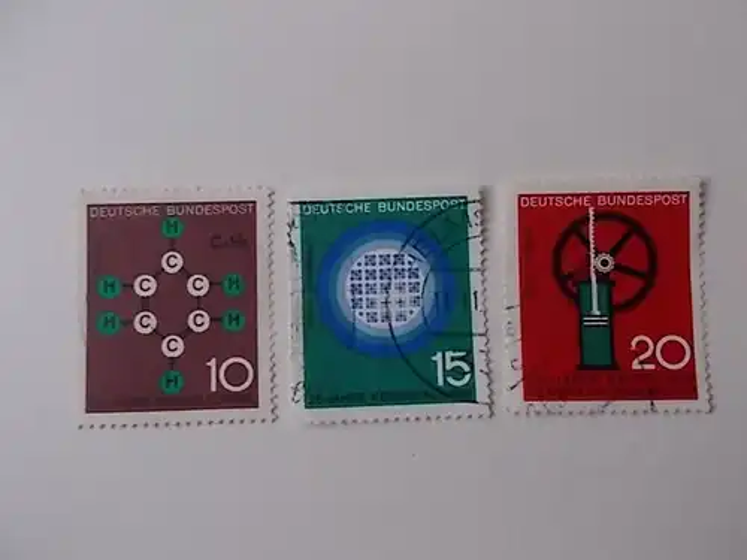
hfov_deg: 67.3
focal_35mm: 26
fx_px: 561
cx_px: 374
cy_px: 280
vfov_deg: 53.1
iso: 200
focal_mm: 4.6
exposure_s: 1/13
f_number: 3.2
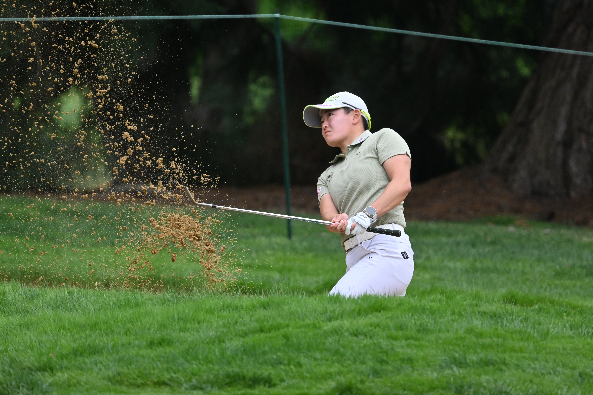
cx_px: 296
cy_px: 198
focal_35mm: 600
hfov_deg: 3.4
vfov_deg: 2.3
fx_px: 9883
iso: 1600
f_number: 5.6
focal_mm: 400
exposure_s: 1/3200
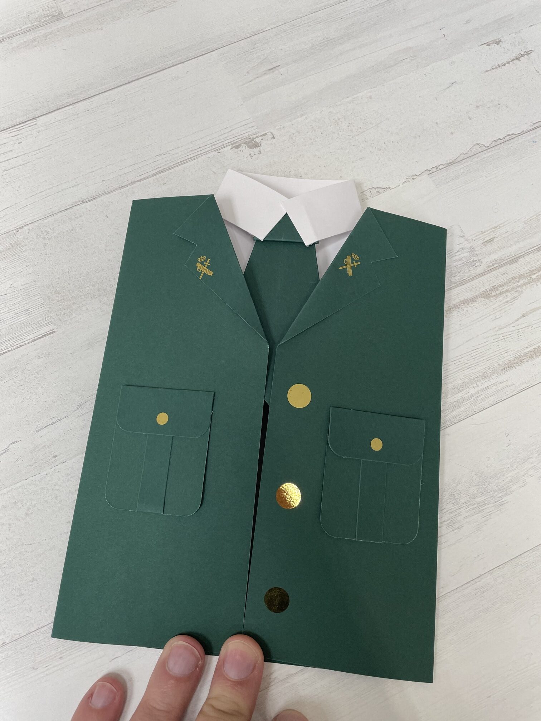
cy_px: 360
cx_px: 270
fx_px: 542
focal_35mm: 26
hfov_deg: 53.1
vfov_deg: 67.3
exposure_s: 1/100
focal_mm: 4.2
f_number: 1.6
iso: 125
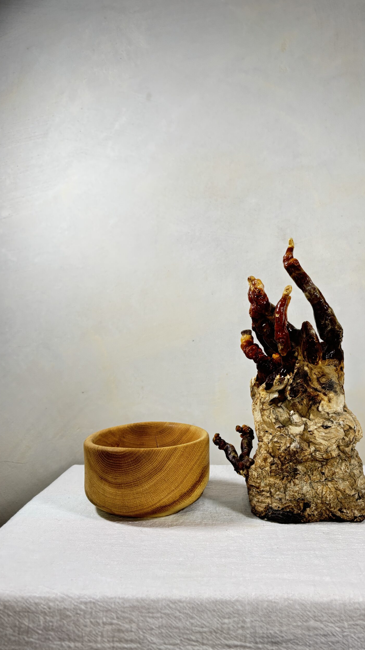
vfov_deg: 66.1
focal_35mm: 29
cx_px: 221
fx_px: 499
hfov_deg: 40.0
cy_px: 323
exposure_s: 1/60
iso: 125
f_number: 1.6
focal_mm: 5.96
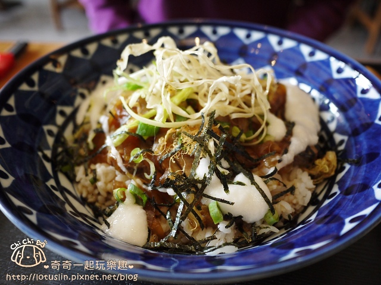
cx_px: 190
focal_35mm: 28
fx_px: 308
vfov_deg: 49.7
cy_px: 142
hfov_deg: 63.4
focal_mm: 14
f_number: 2.5
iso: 250
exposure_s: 1/125
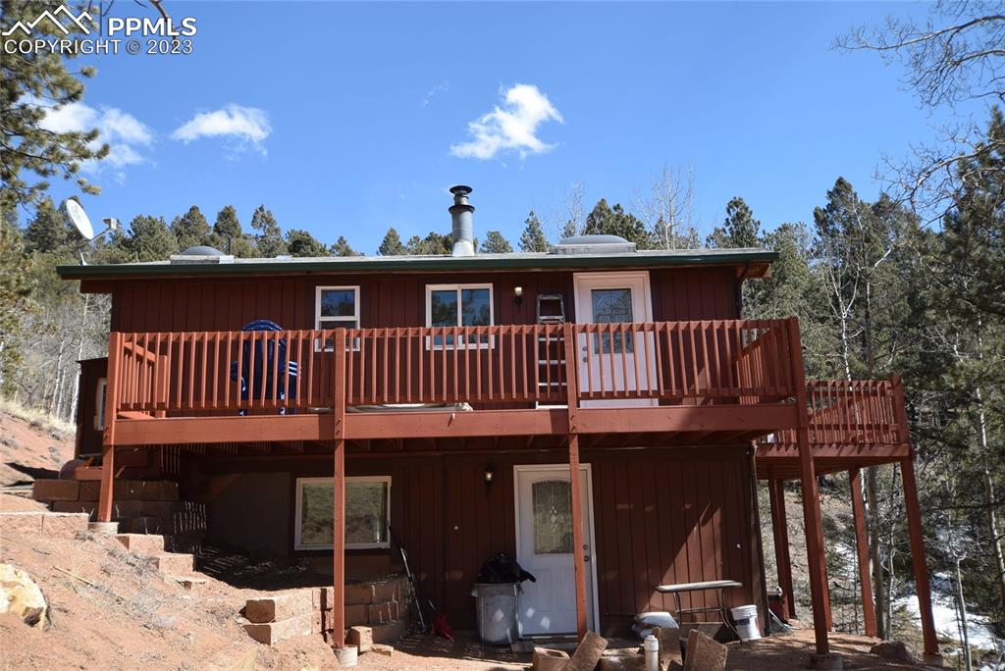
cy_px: 336
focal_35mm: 33
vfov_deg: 40.0
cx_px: 502
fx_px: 922
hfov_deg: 57.2
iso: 200
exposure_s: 1/250
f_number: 8
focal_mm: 22
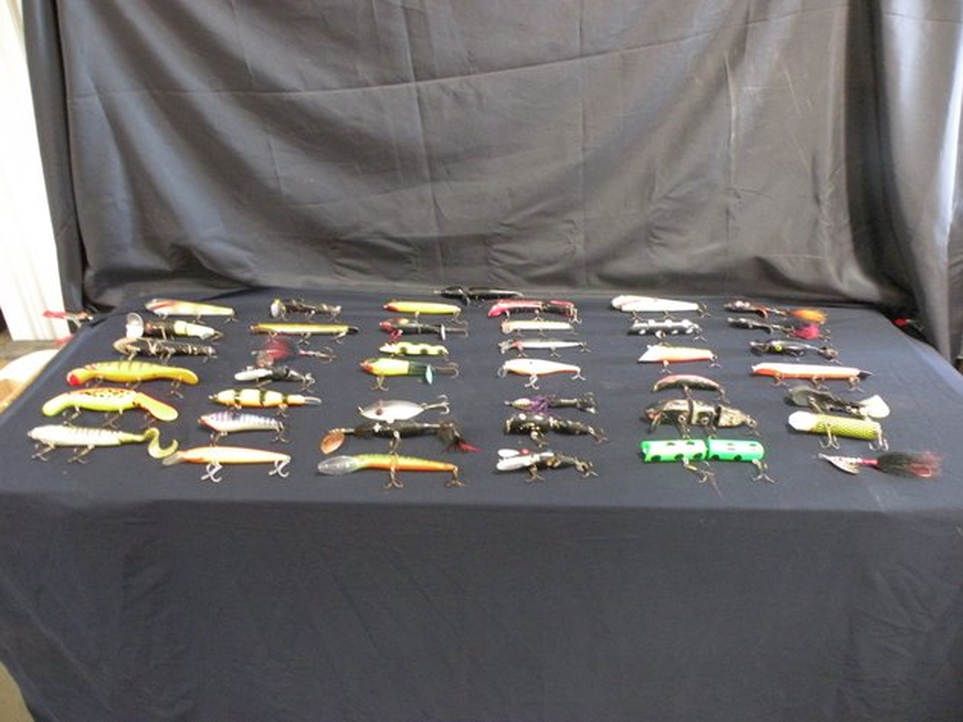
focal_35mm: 27
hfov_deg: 65.3
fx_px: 751
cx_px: 482
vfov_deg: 51.3
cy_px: 361
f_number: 2.8
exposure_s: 1/5.6
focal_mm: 4.7
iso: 400
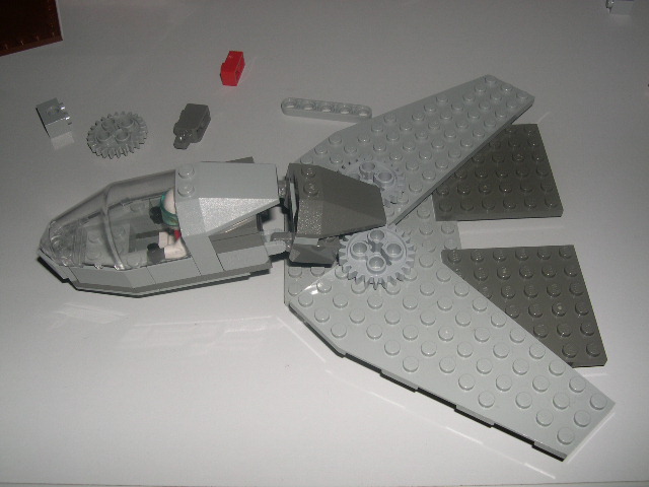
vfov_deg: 37.7
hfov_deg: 49.0
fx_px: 712
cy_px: 244
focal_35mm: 38
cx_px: 324
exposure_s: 1/60
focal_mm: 8
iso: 100
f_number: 7.6
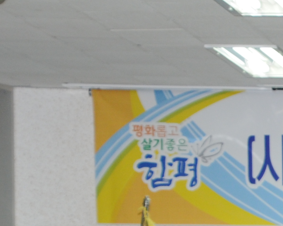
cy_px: 360
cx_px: 626
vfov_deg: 4.2
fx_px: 3074
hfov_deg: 5.1
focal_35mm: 367
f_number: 5.6
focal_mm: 50
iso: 320
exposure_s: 1/60
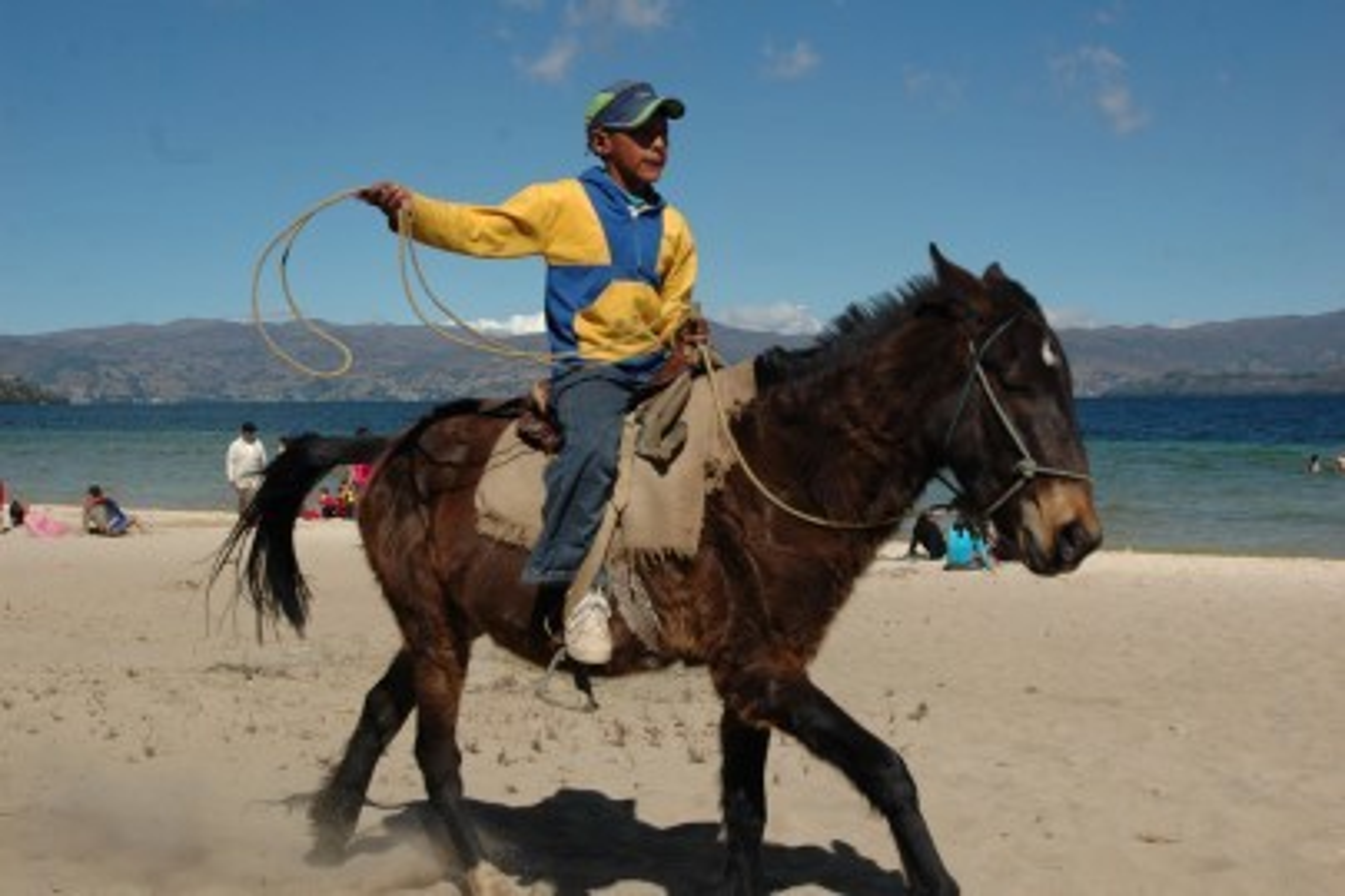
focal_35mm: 48
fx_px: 1793
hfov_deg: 41.1
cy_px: 448
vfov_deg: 28.1
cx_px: 672
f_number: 8
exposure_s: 1/1000
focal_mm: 32
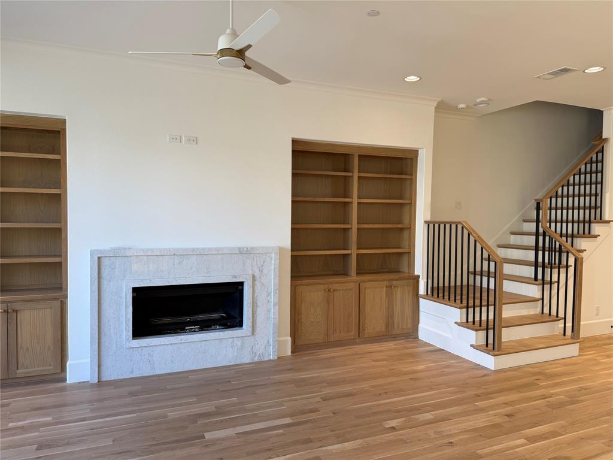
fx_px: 425
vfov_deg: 56.8
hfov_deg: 71.6
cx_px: 306
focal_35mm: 24
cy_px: 230
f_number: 1.78
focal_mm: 6.76
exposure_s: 1/120
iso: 64
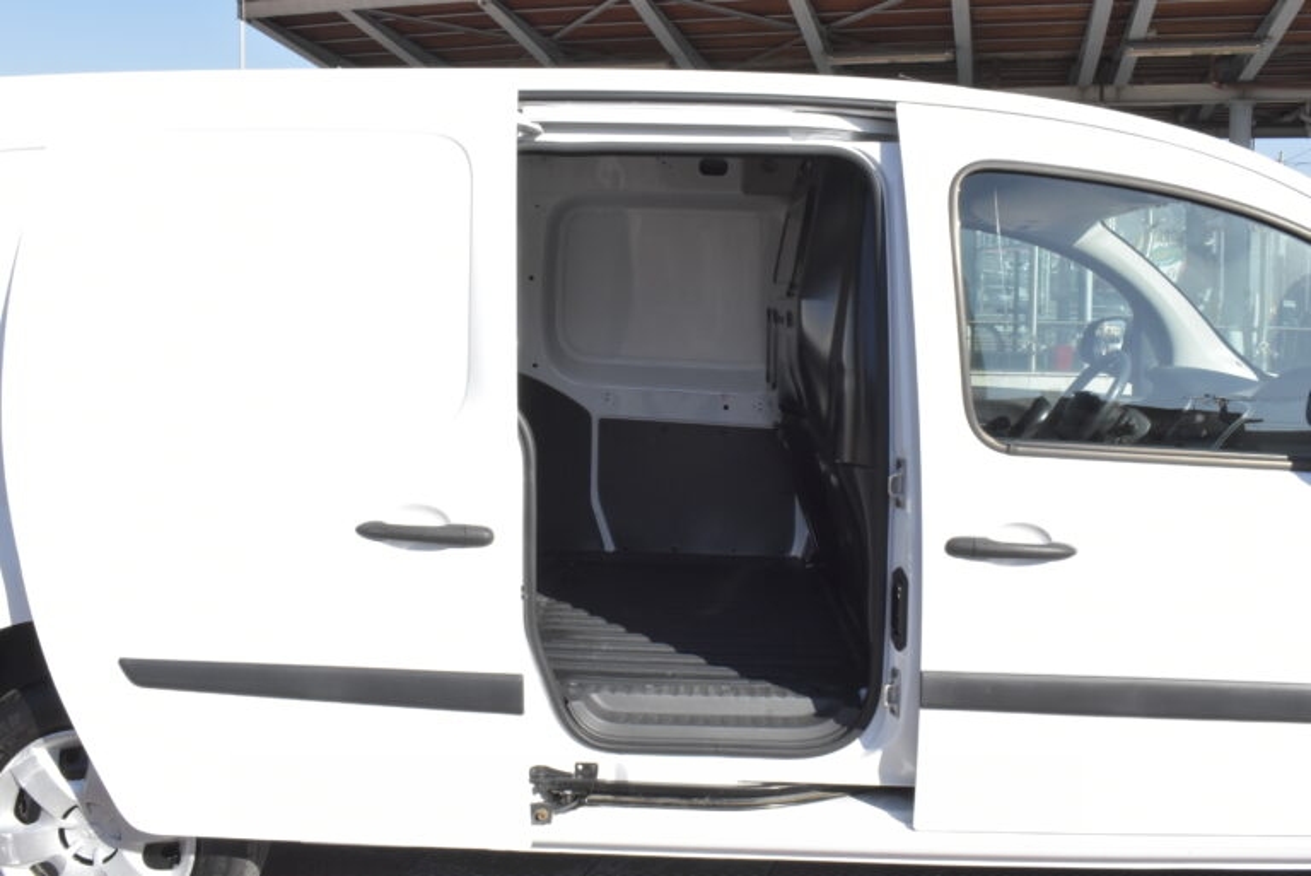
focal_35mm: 34
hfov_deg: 55.1
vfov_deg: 38.4
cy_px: 438
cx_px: 656
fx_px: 1257
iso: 1600
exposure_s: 1/320
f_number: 25
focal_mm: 23
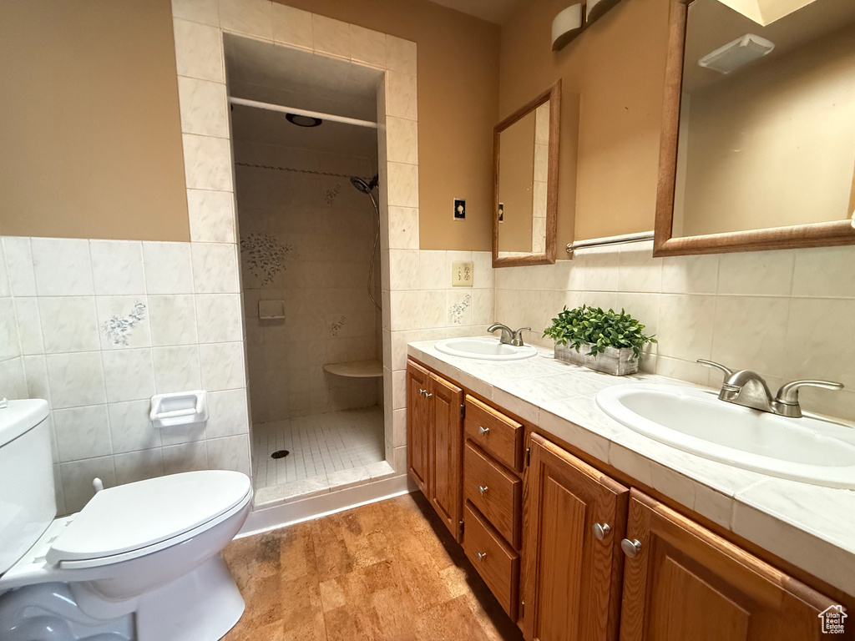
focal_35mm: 14
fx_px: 346
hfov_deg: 102.1
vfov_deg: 85.7
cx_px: 428
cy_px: 320
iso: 800
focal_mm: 2.22
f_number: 2.2
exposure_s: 1/60
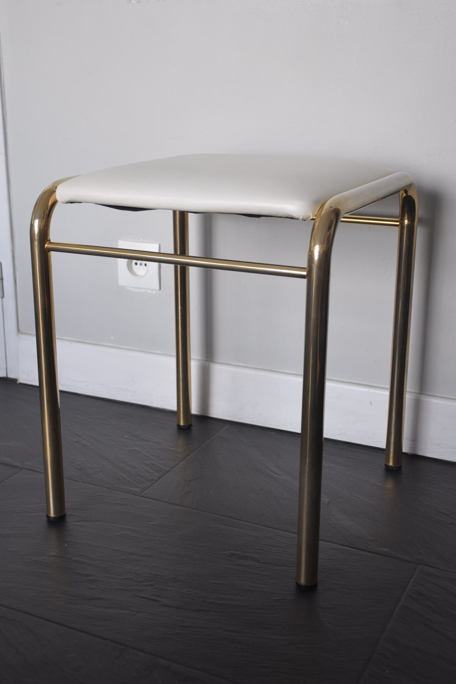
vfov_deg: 46.4
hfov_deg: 31.9
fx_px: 798
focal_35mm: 42
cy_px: 342
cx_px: 228
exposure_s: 1/80
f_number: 4.5
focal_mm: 28
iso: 400
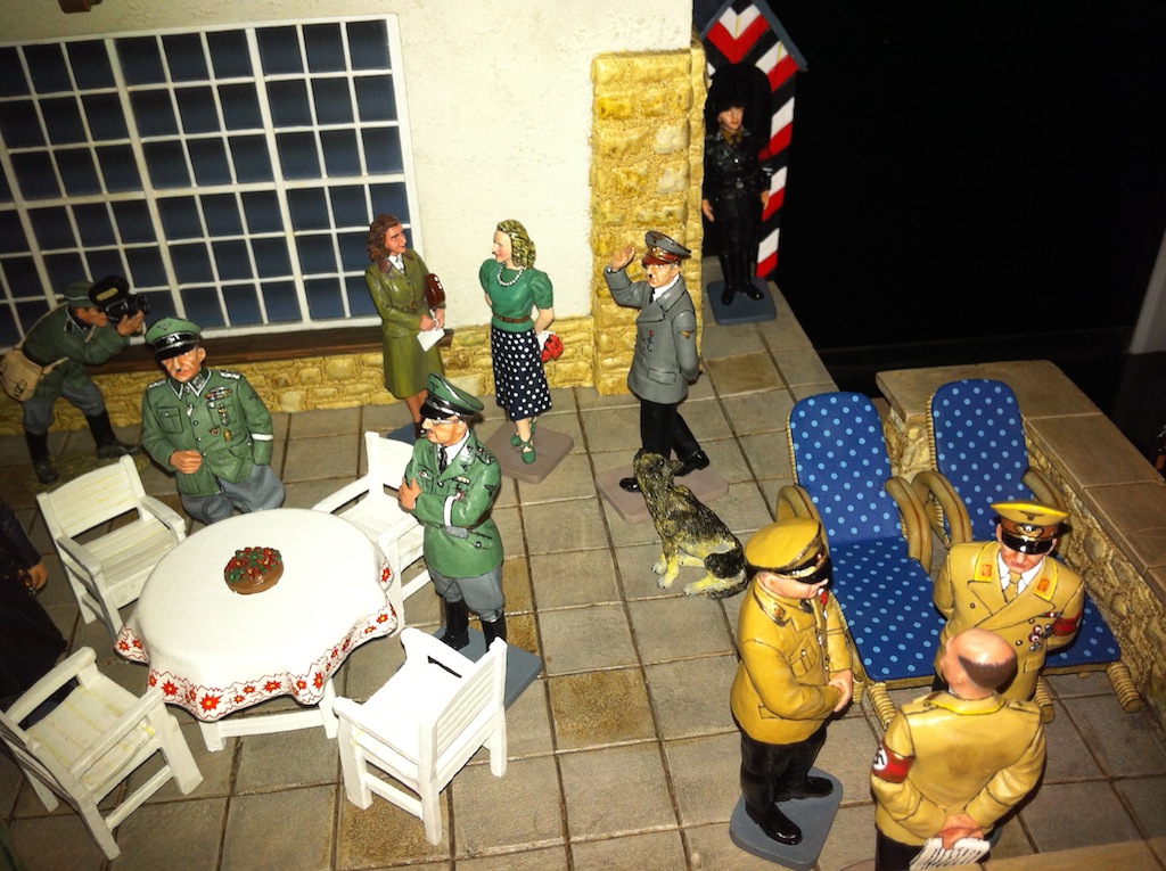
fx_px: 1177
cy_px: 436
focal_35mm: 35
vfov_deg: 40.6
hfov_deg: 52.7
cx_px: 583
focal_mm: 3.85
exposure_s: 1/41
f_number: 2.8
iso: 80
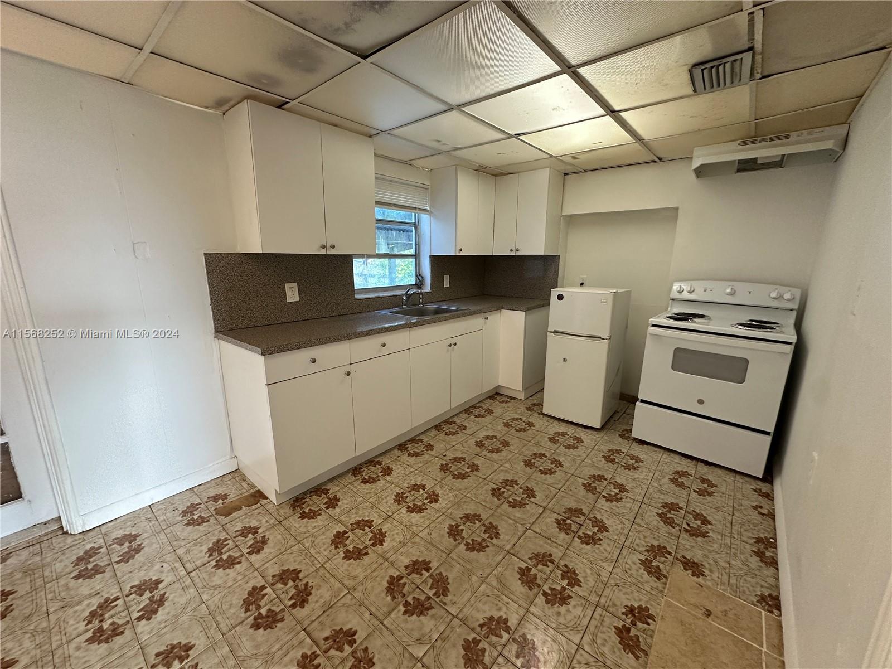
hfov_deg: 102.1
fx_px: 361
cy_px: 334
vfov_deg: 85.7
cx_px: 446
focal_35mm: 14
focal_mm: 2.22
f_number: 2.2
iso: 250
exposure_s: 1/60
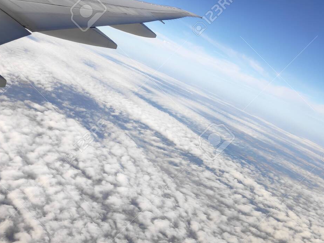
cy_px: 146
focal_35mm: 28
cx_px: 150
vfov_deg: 49.4
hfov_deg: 63.4
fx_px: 262
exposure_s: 1/1021
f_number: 1.9
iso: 100
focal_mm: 3.94
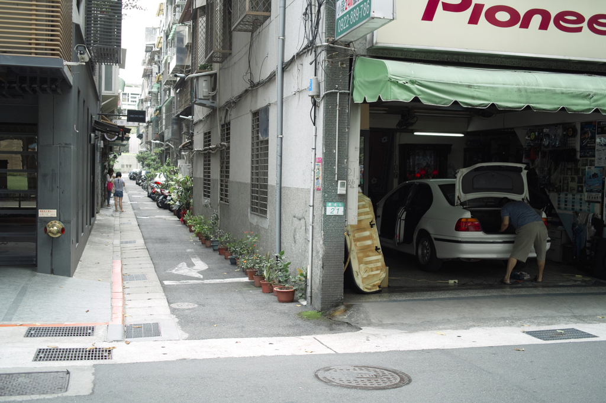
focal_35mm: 41
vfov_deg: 32.6
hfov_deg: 47.4
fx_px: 690
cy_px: 202
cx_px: 303
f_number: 2.8
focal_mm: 24.2
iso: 100
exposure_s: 1/100
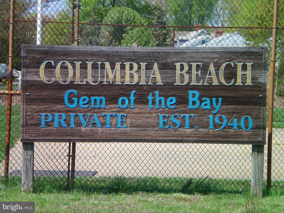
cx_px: 142
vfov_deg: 13.0
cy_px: 106
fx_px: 935
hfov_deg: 17.3
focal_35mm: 114
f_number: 5.9
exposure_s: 1/200
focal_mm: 18.9
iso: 64
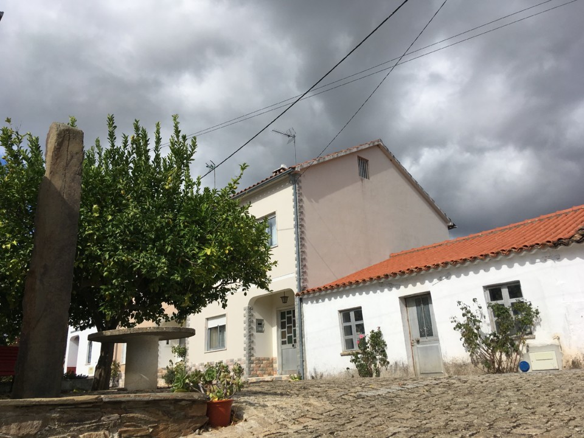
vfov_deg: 48.2
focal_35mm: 29
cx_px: 292
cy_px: 219
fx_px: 489
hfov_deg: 61.7
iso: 25
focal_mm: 4.15
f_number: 2.2
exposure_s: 1/2653
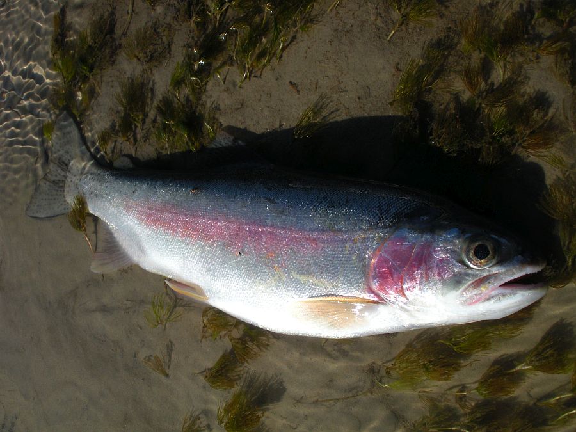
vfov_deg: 32.9
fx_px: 732
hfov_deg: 42.9
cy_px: 216
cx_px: 288
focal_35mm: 44
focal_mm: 7.7
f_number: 4
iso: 64
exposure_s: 1/589
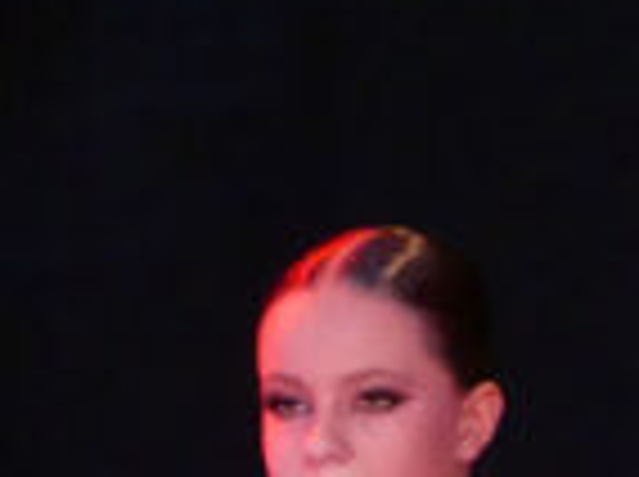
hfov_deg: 1.5
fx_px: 24786
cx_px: 531
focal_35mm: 1345
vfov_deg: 1.1
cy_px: 880
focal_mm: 45.7
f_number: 2.8
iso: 800
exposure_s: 1/100
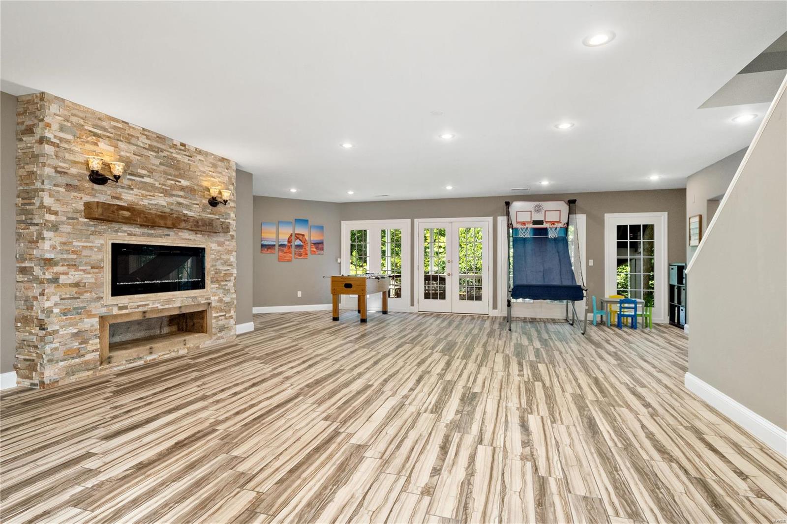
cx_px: 394
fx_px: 393
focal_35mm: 18
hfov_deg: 90.0
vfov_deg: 67.4
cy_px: 262
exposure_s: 1/125
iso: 400
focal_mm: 9
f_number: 8
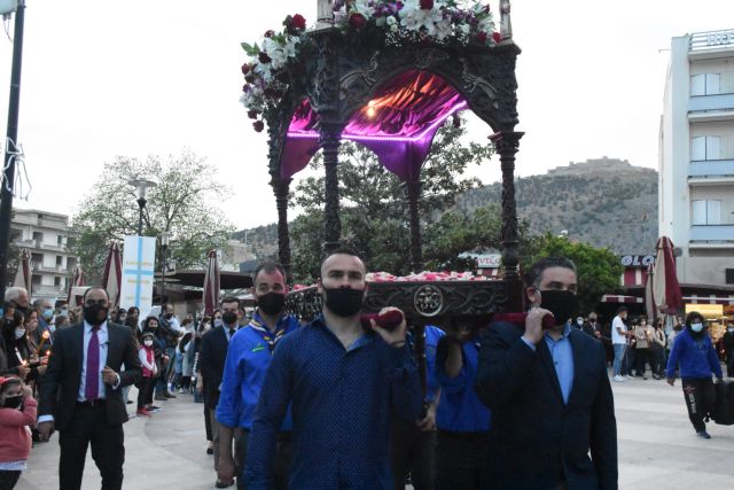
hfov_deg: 53.1
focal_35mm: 36
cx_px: 367
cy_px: 245
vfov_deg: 36.9
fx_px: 734
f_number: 8
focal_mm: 24
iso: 12800
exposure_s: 1/250
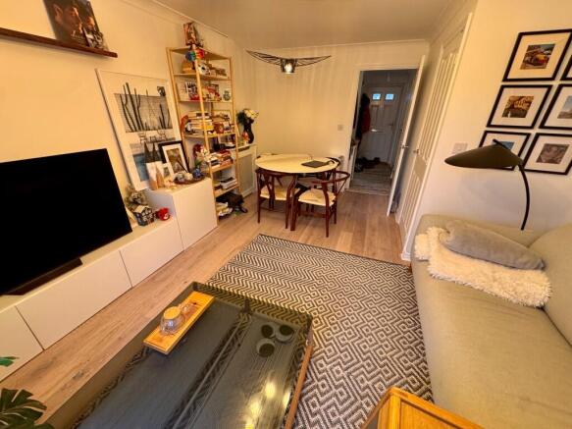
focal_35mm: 14
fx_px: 231
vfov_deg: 85.7
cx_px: 286
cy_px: 214
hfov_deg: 102.1
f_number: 2.2
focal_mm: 2.22
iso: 250
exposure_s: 1/50
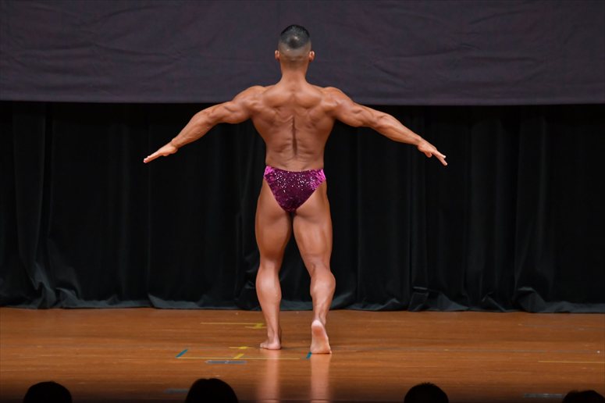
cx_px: 302
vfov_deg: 4.6
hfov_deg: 6.9
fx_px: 5039
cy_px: 202
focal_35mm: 300
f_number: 5.6
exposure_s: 1/400
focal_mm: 200
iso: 4000
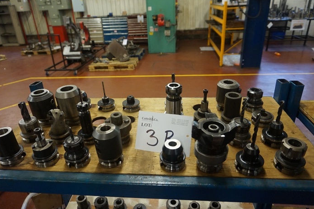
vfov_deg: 51.3
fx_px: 218
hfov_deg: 71.5
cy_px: 107
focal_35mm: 25
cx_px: 155
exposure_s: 1/160
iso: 1600
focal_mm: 16
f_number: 3.5
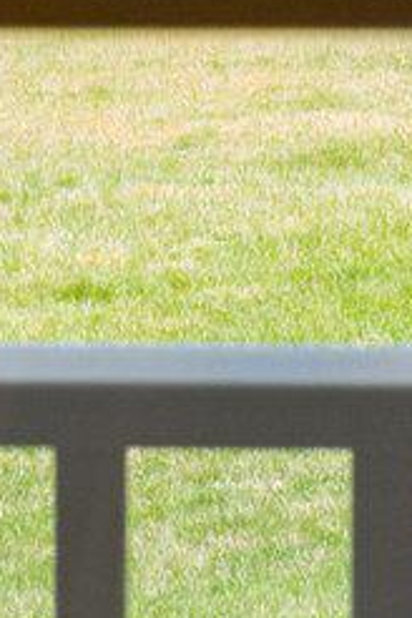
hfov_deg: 2.1
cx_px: 112
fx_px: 11278
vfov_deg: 3.1
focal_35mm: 657
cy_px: -1241
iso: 640
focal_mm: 105
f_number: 18
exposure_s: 1/50
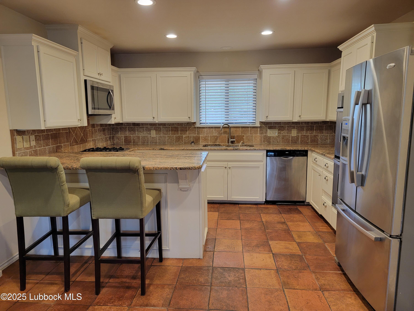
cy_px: 156
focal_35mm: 24
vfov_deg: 56.8
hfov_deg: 71.6
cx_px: 207
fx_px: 287
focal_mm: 6.7
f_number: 1.8
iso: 200
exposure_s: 1/120
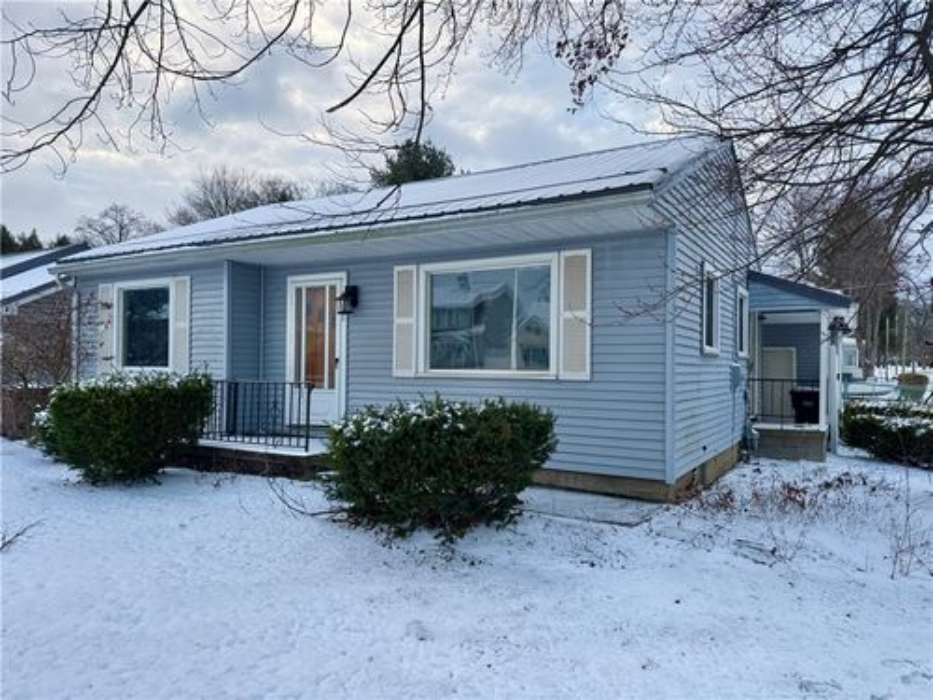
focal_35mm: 24
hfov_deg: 71.6
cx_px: 466
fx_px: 647
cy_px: 350
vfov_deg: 56.8
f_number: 1.78
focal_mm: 6.76
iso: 80
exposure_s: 1/645
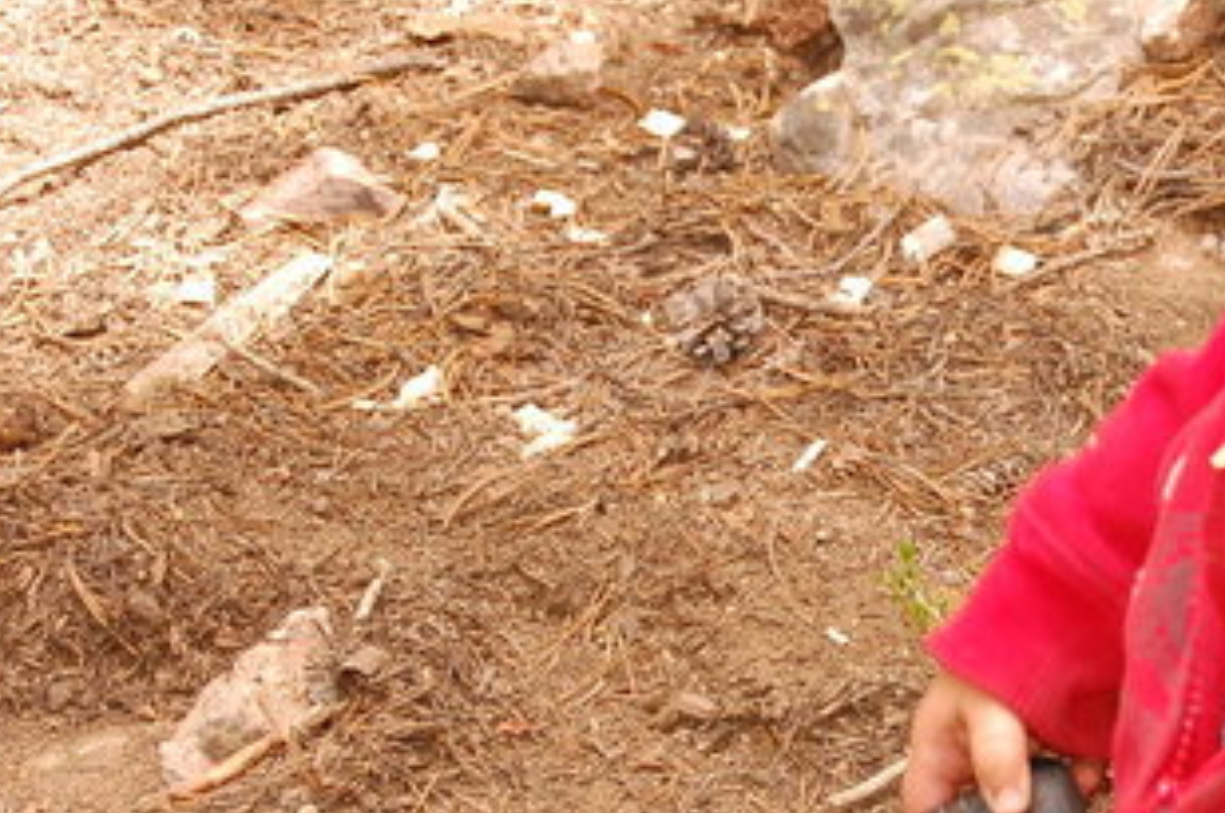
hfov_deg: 12.0
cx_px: 1082
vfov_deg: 8.0
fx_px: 5811
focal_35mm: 171
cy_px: 520
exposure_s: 1/200
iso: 400
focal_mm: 55
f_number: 5.6
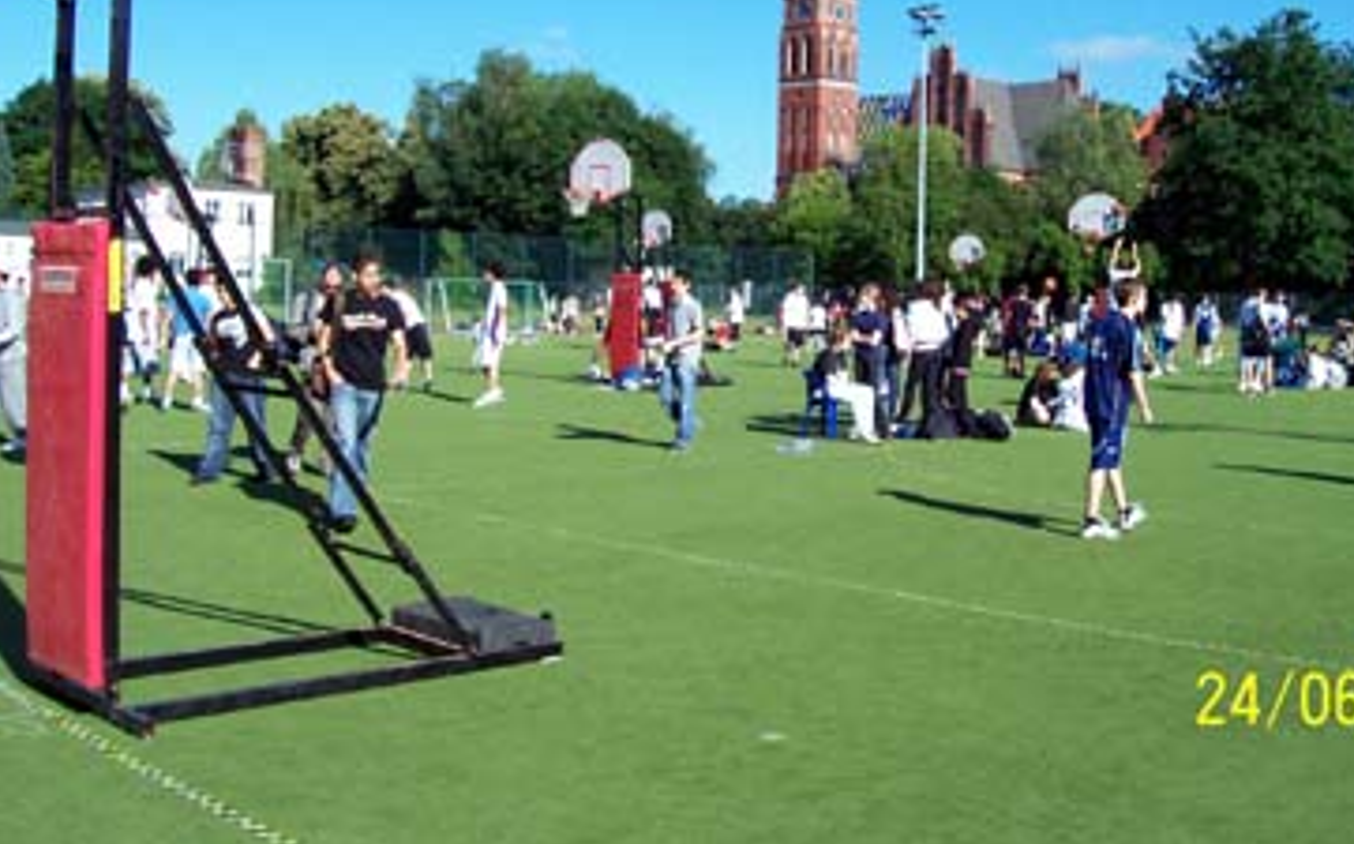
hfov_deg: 44.3
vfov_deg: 28.2
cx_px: 780
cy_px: 233
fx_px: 1659
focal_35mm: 45
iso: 80
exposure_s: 1/389
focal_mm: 5.6
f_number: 5.1
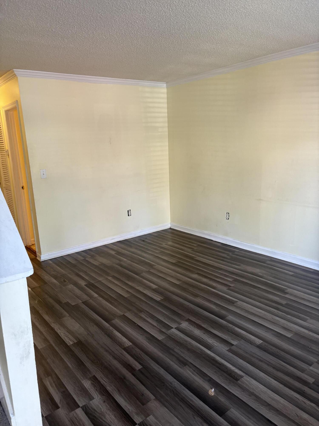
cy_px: 213
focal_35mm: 26
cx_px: 160
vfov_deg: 67.3
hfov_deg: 53.1
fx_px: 319
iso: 125
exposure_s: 1/60
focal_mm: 5.96
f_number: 1.6
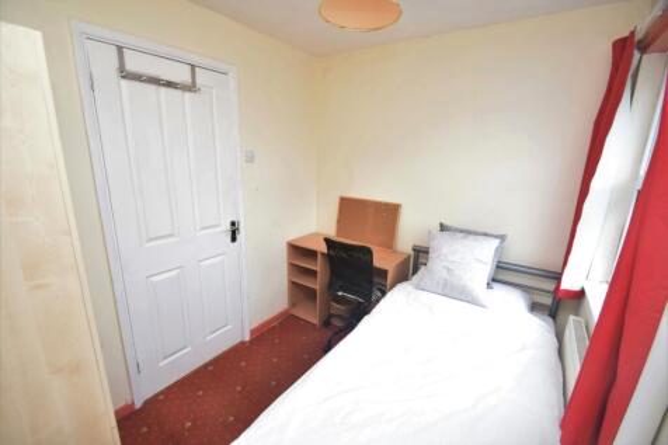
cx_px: 334
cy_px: 222
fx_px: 278
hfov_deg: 100.4
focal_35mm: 15
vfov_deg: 77.3
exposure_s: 1/125
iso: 800
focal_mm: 10
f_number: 5.6
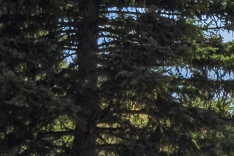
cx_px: 589
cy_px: 277
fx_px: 1839
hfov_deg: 6.8
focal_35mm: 283
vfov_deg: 4.8
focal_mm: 31
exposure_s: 1/800
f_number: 6.3
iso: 100
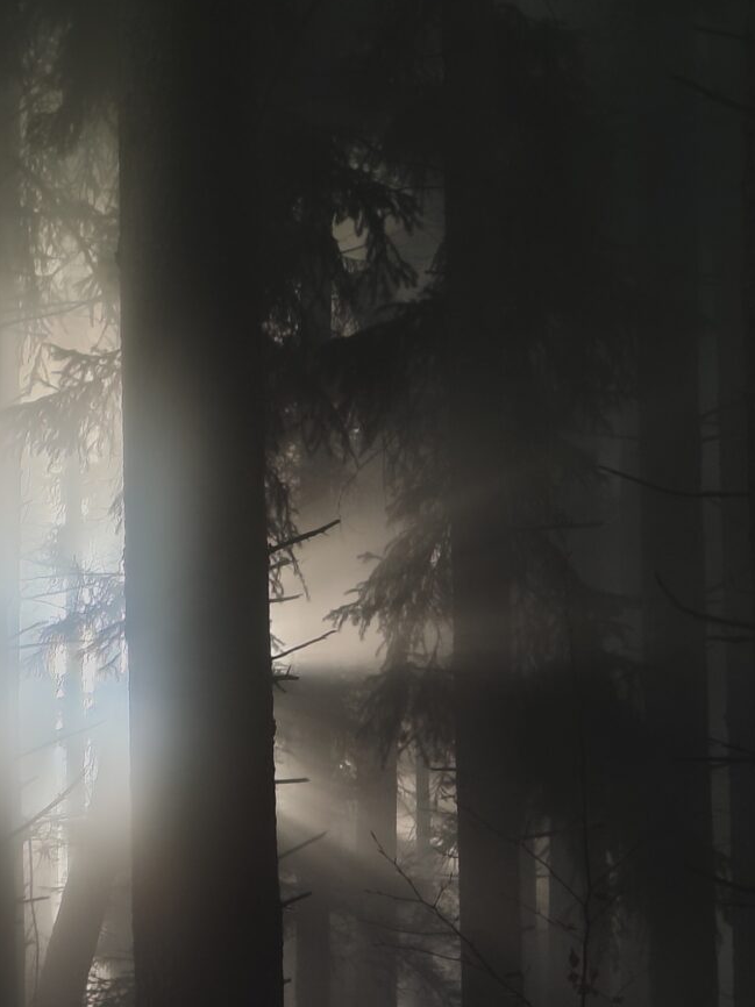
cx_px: 70
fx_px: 8030
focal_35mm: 276
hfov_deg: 5.4
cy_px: 716
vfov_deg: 7.2
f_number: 2.55
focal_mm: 13.3
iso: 90
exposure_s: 1/120
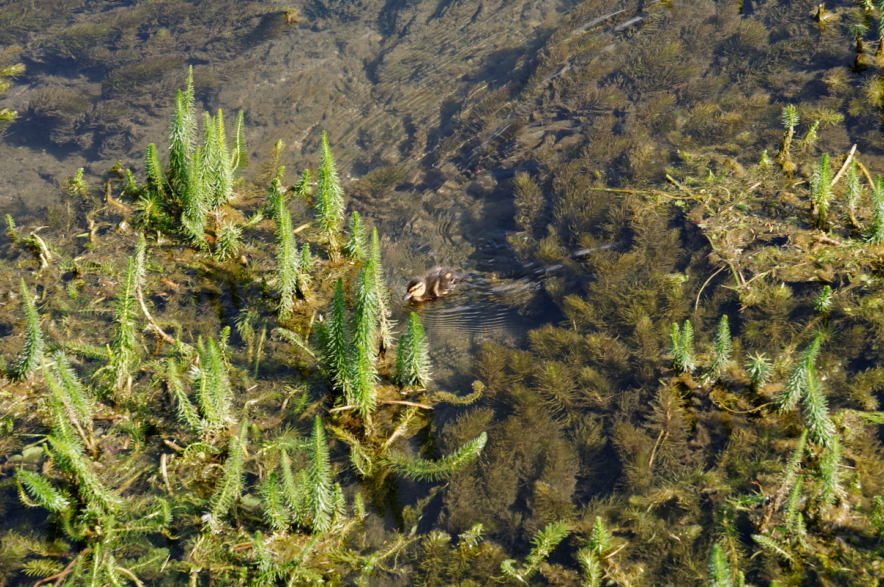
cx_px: 442
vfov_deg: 10.7
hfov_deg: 16.1
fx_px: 3127
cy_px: 294
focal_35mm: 128
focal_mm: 85
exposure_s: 1/250
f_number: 8
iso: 200
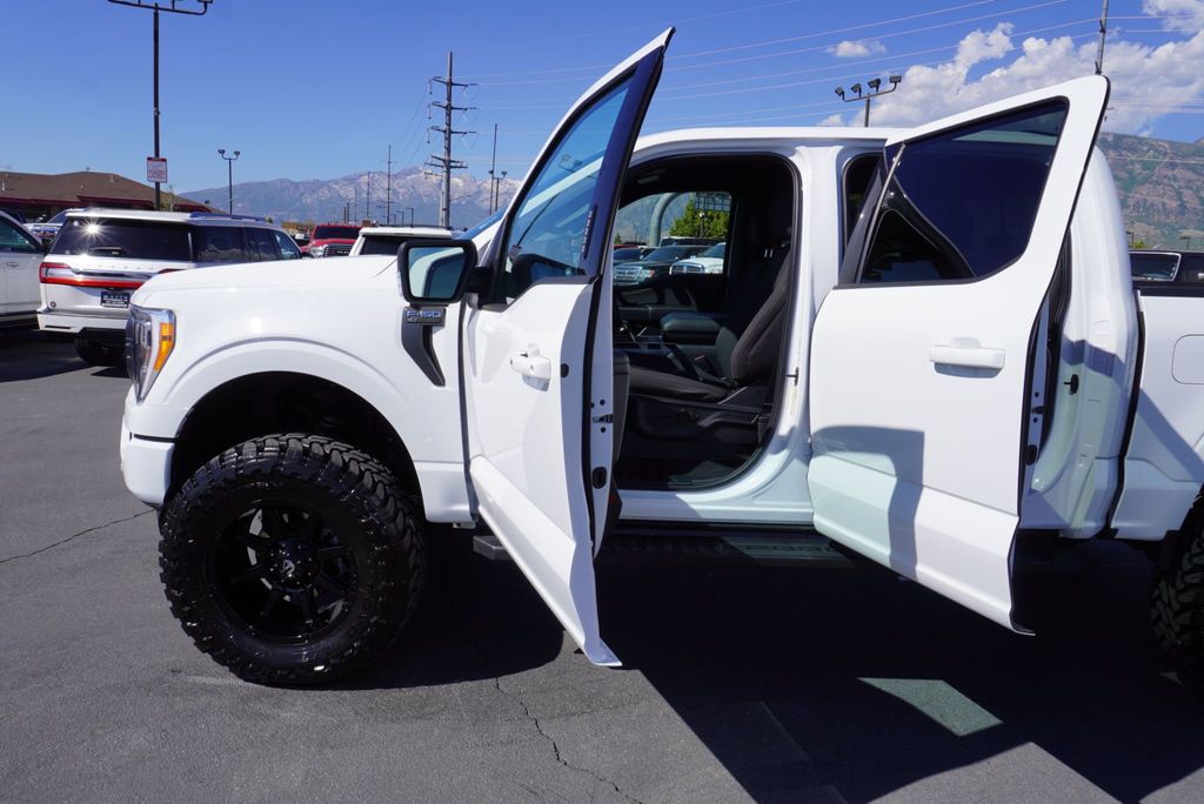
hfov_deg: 73.7
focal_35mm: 24
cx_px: 602
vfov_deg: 53.2
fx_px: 803
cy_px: 402
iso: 100
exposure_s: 1/200
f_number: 10
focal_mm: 16
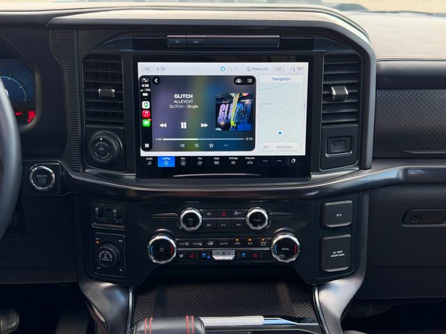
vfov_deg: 30.3
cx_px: 223
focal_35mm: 48
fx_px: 618
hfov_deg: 39.7
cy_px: 167
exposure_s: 1/280
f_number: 1.78
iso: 64
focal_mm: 6.76
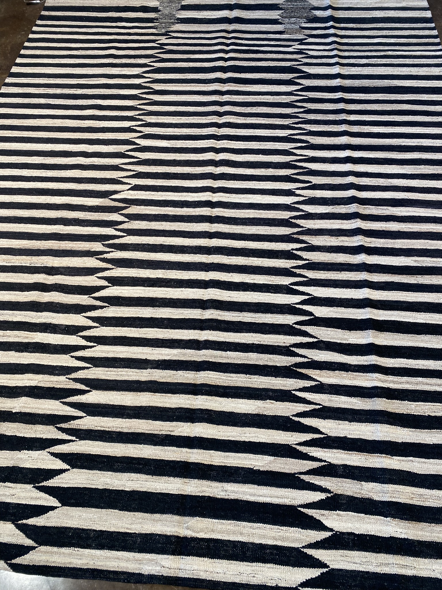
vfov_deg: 67.3
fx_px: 443
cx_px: 221
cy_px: 295
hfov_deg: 53.1
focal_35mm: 26
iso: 64
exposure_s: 1/60
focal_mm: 4.25
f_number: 1.8
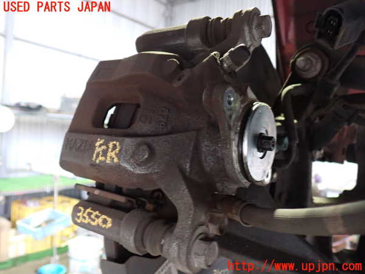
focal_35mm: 30
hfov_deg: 60.0
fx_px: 316
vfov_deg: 46.8
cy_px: 137
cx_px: 182
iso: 800
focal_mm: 5.4
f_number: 2.3
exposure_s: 1/15
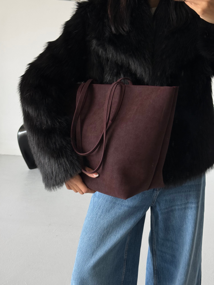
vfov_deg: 39.7
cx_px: 107
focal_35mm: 48
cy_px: 142
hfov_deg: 30.3
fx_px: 396
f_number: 1.78
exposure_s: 1/249
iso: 80
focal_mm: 6.76
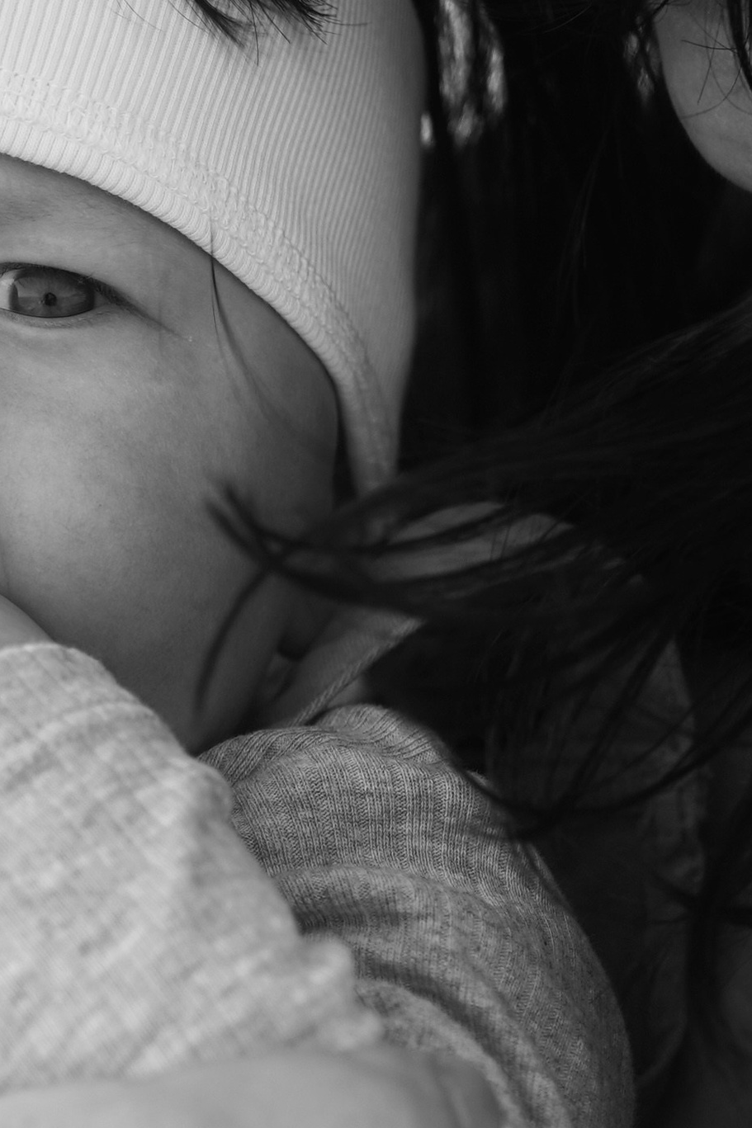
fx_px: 5547
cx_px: -108
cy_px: 720
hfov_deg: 7.7
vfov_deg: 11.6
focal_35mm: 177
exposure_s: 1/500
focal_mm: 63
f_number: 4
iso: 100
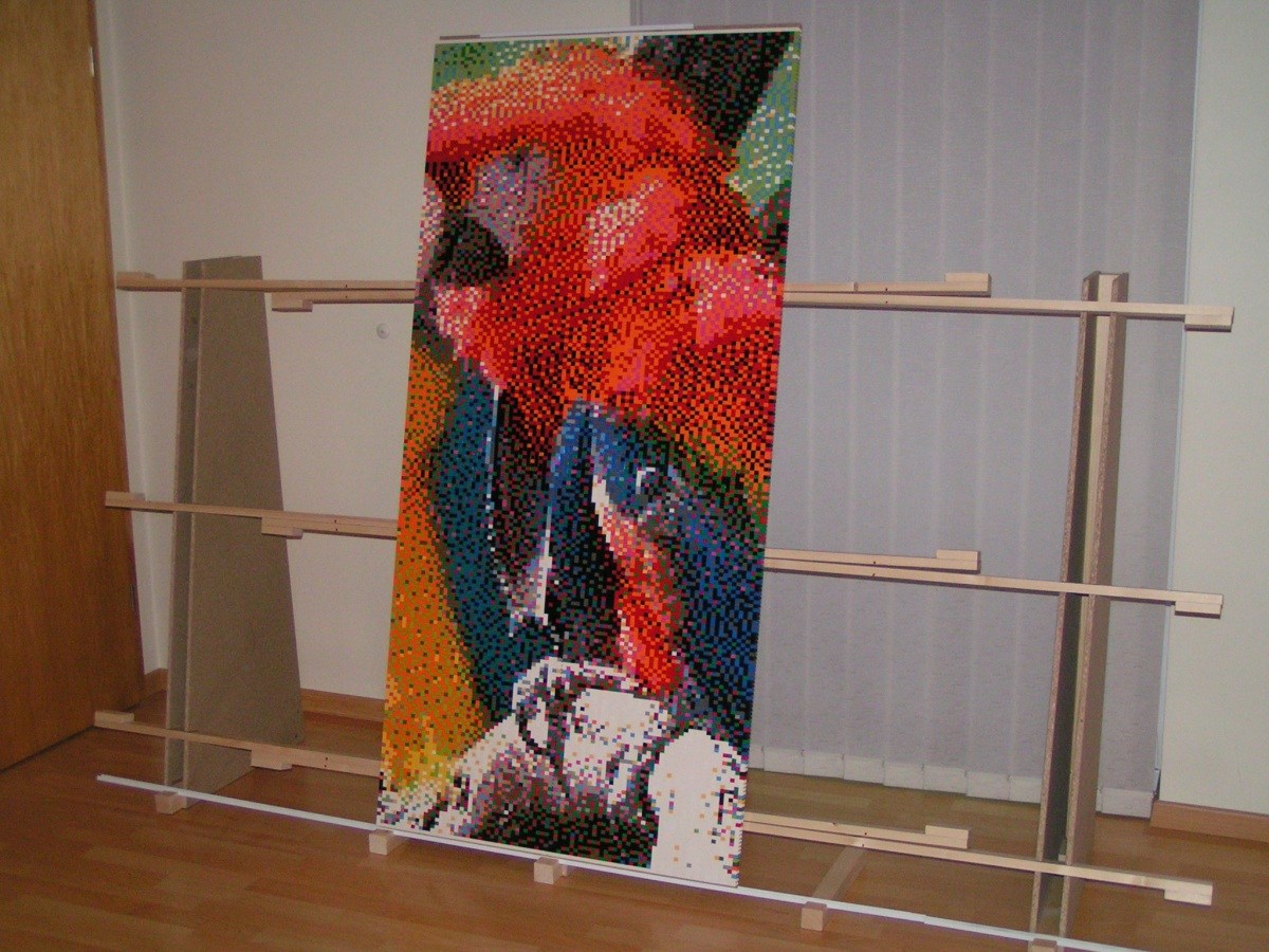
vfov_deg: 33.6
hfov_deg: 43.9
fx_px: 1576
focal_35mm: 43
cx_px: 634
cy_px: 476
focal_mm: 6.6
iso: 200
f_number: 2.8
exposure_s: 1/50
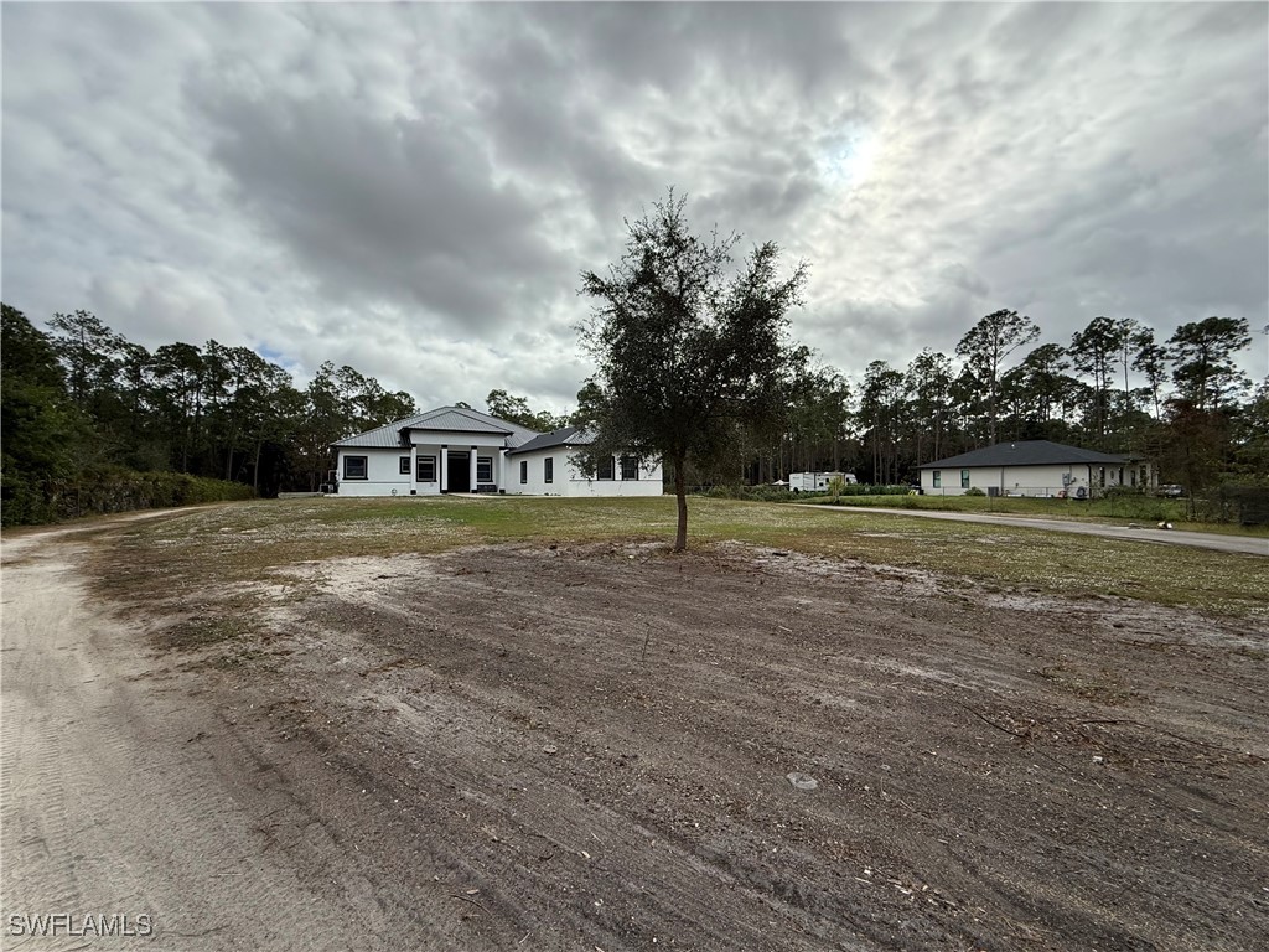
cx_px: 634
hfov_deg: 102.1
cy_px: 476
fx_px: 513
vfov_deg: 85.7
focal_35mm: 14
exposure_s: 1/3289
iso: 80
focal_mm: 2.22
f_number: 2.2
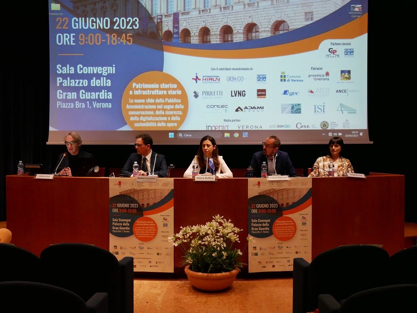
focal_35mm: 40
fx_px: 482
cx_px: 208
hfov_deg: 46.8
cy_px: 156
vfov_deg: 36.0
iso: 3200
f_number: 4.1
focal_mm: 20
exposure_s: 1/50
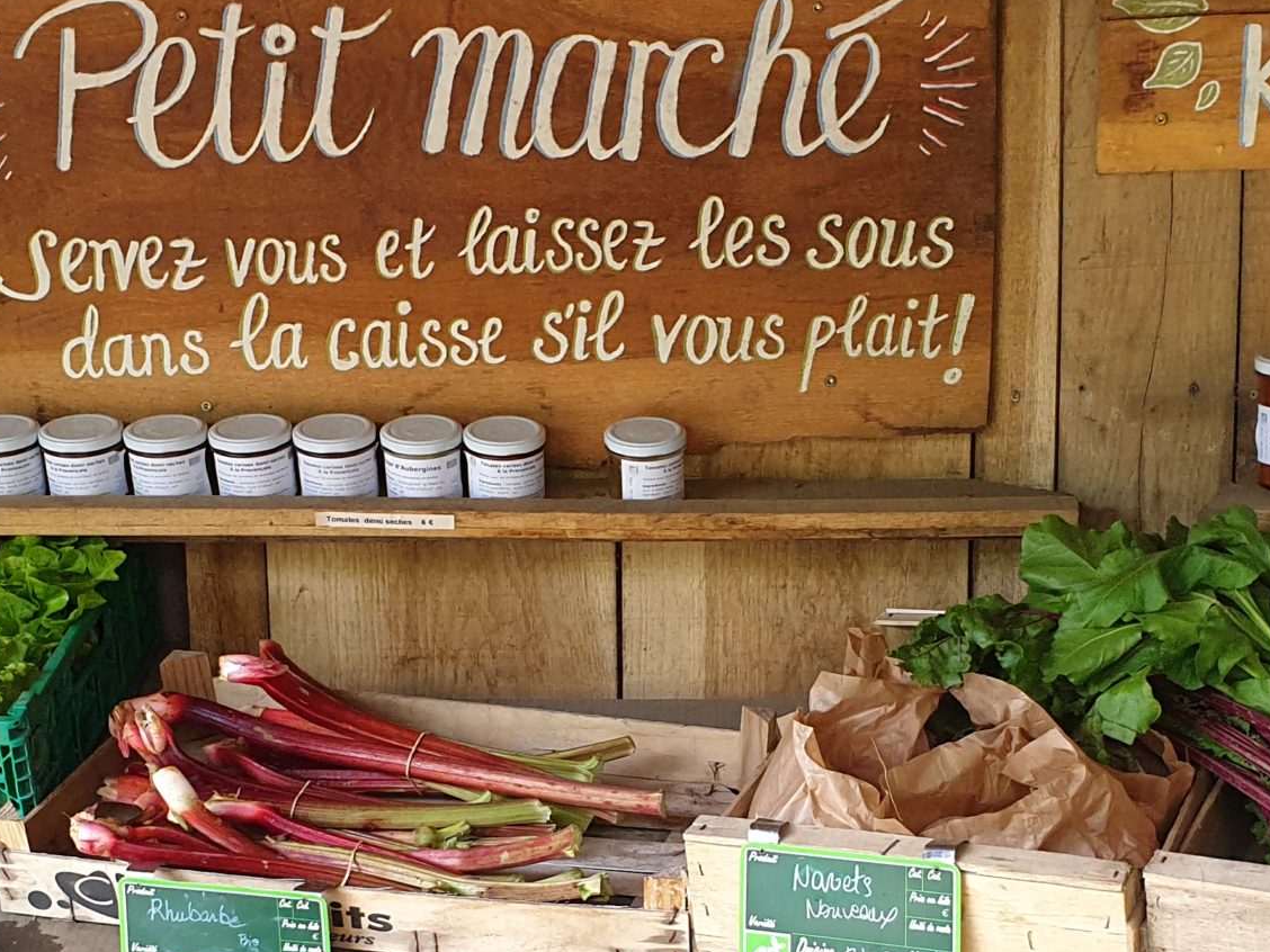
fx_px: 2165
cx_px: 705
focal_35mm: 59
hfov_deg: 32.7
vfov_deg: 24.4
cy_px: 783
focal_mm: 4.3
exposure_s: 1/50
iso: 160
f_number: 2.4
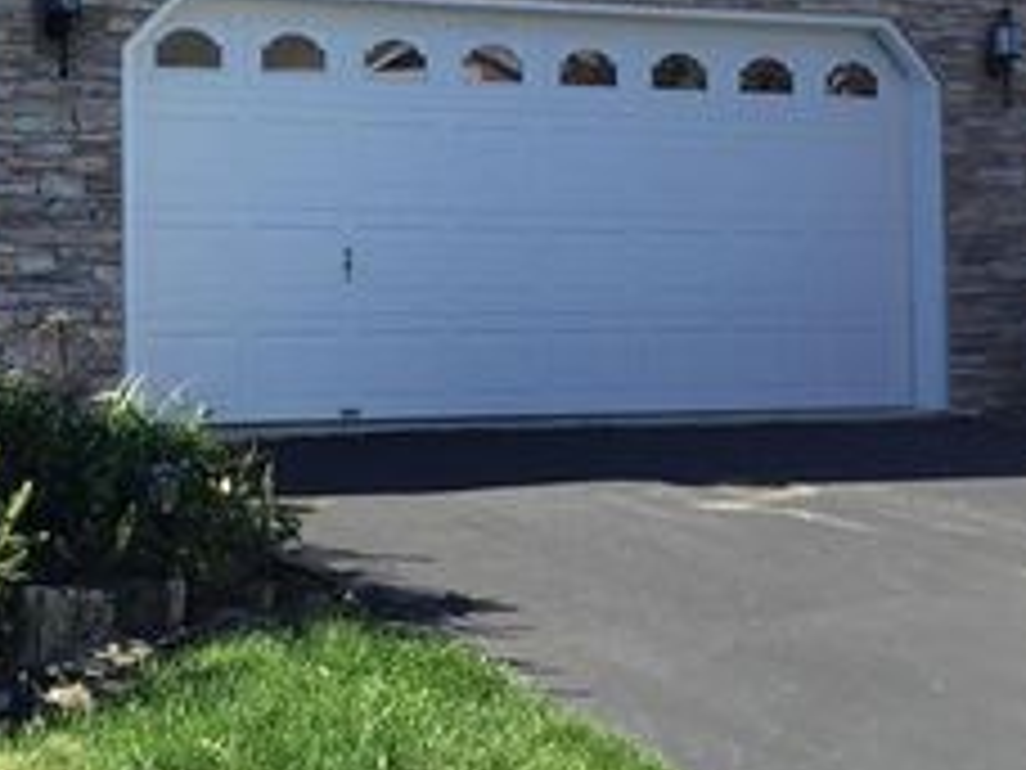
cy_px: 209
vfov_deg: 21.5
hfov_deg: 27.3
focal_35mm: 68
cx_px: 58
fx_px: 2015
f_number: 2.4
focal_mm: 3.3
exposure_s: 1/566
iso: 25
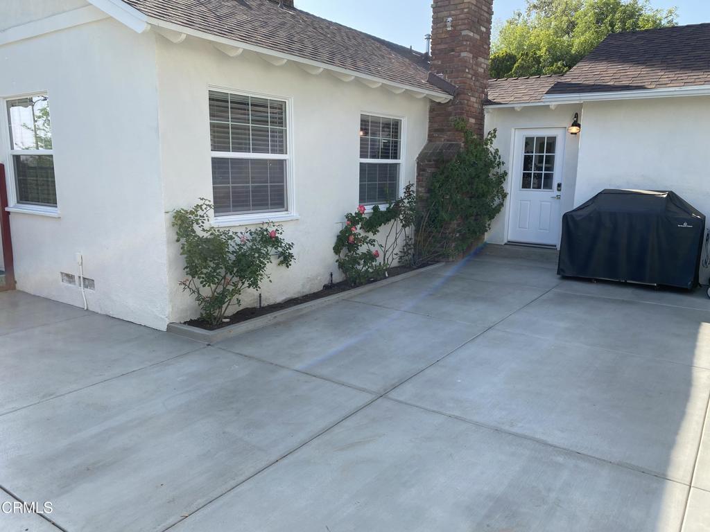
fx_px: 533
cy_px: 266
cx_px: 355
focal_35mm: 26
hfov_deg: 67.3
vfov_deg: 53.1
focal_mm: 4.25
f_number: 1.8
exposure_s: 1/927
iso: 32
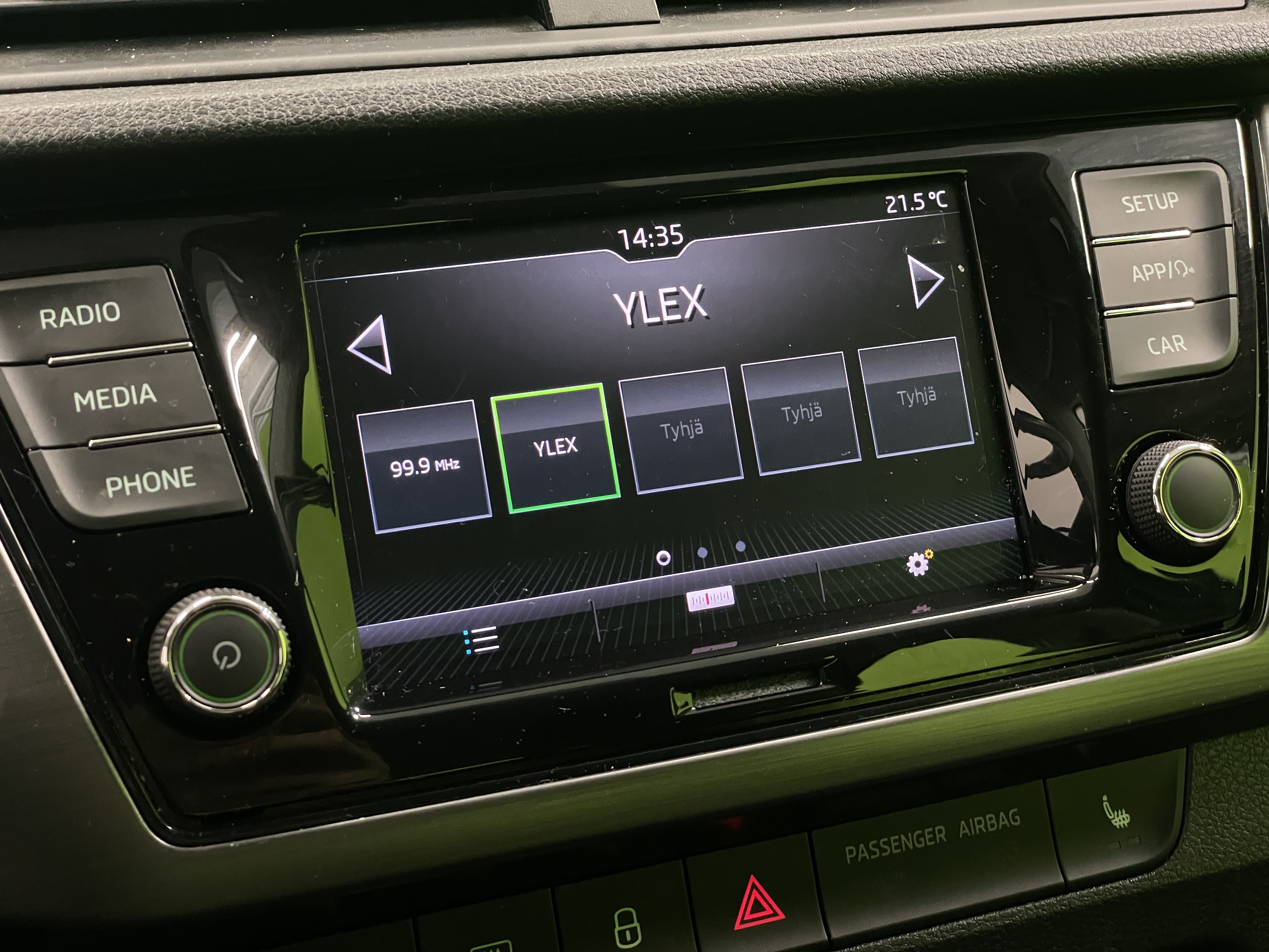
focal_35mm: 52
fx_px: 1906
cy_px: 476
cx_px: 634
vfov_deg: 28.0
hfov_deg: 36.8
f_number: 2
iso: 500
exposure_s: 1/50
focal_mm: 6
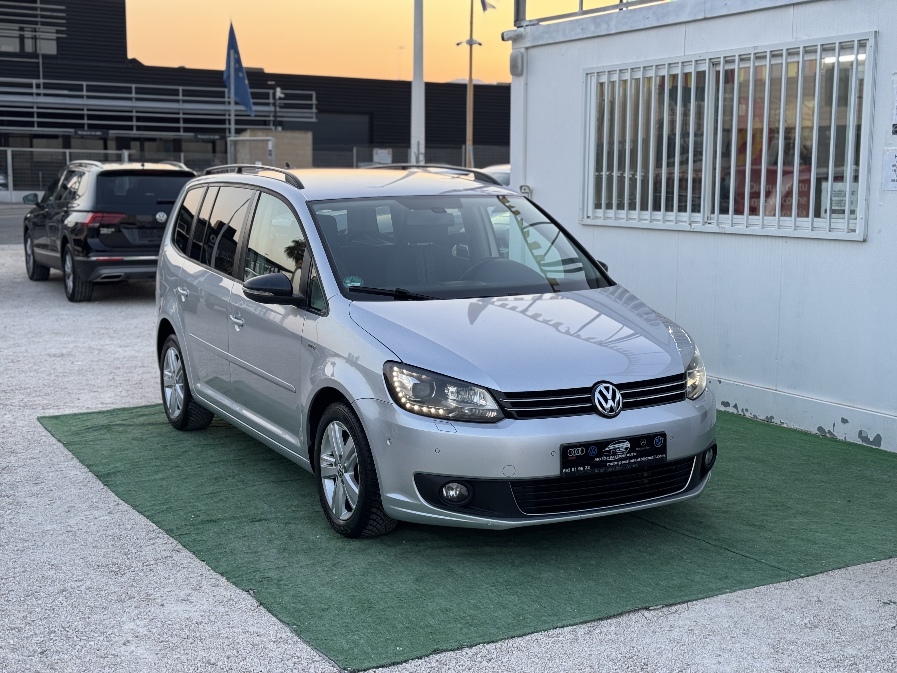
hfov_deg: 39.7
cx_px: 448
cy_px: 336
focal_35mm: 48
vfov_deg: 30.3
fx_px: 1244
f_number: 1.78
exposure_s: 1/82
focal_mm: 6.76
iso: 64
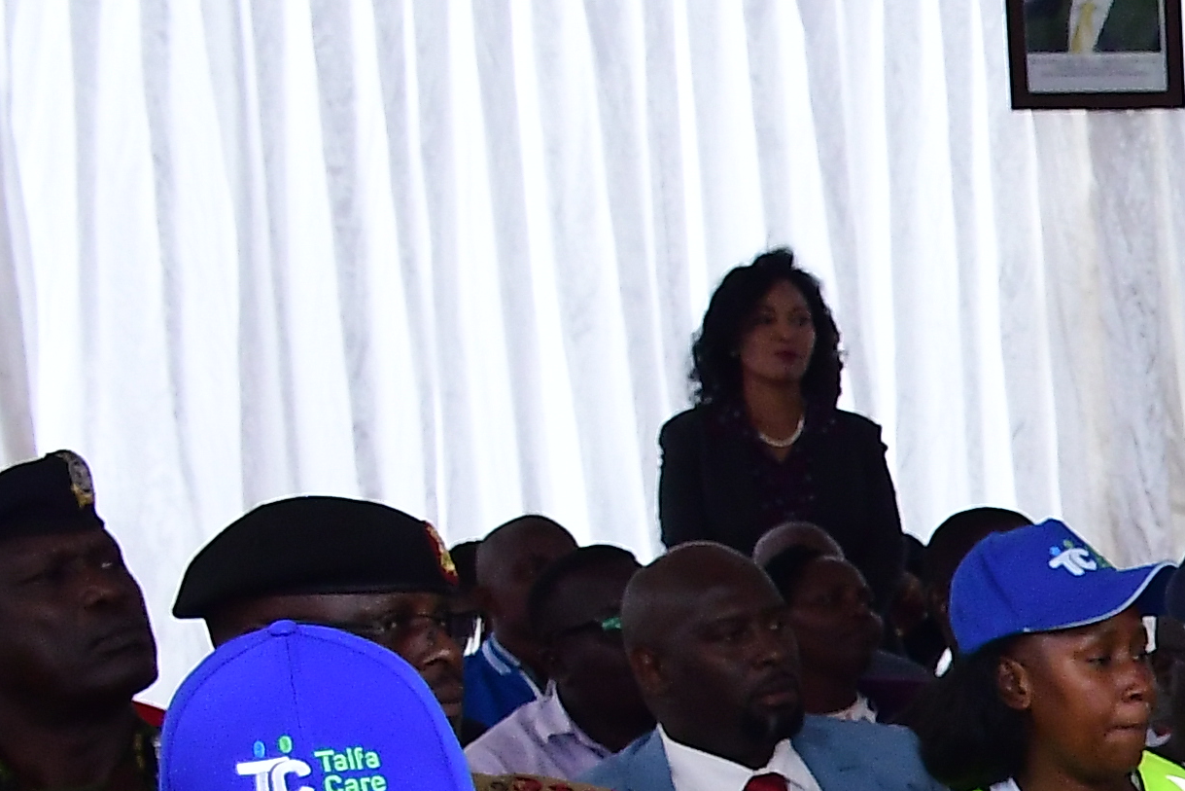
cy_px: 1260
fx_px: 4510
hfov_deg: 12.7
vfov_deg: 9.7
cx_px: 2510
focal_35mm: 137
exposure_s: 1/125
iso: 1250
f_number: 4
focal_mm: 20
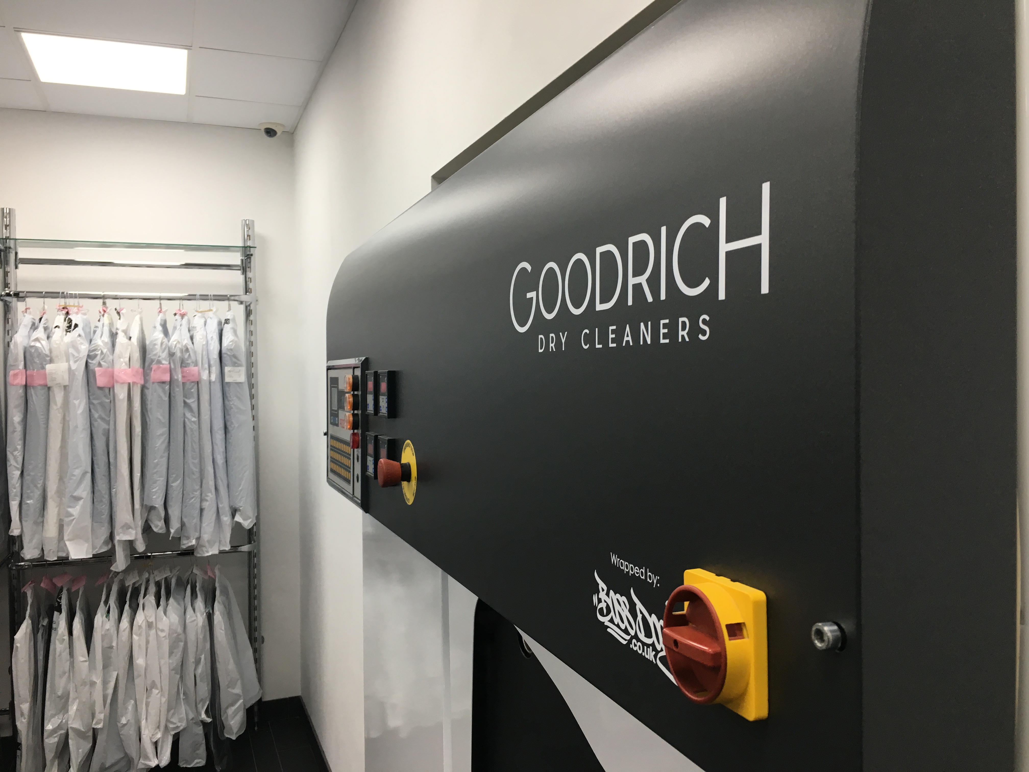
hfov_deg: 61.7
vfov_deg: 48.2
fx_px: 862
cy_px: 386
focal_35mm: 29
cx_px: 514
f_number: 2.2
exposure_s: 1/33
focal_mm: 4.15
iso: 25
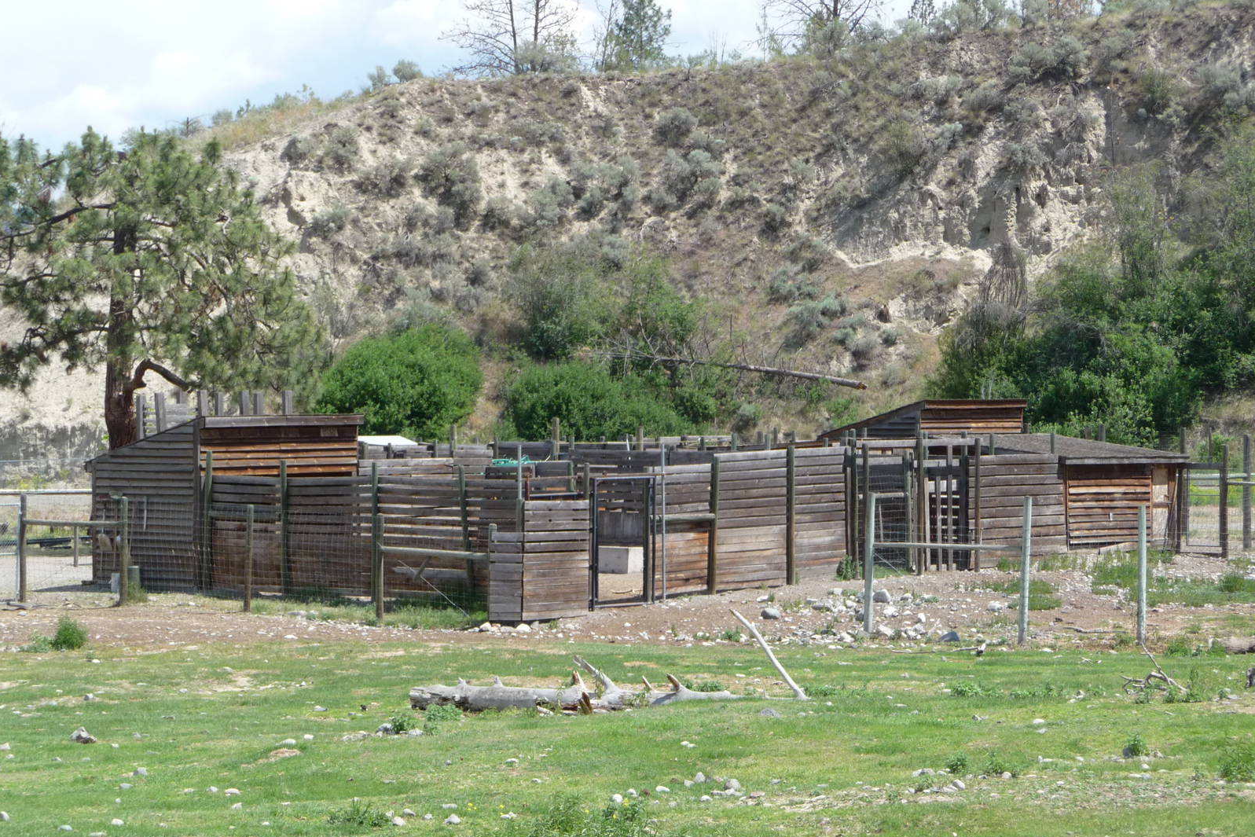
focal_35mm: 124
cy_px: 427
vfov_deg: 11.1
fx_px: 4323
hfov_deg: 16.5
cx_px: 627
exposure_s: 1/500
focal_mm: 20.3
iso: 160
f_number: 4.7
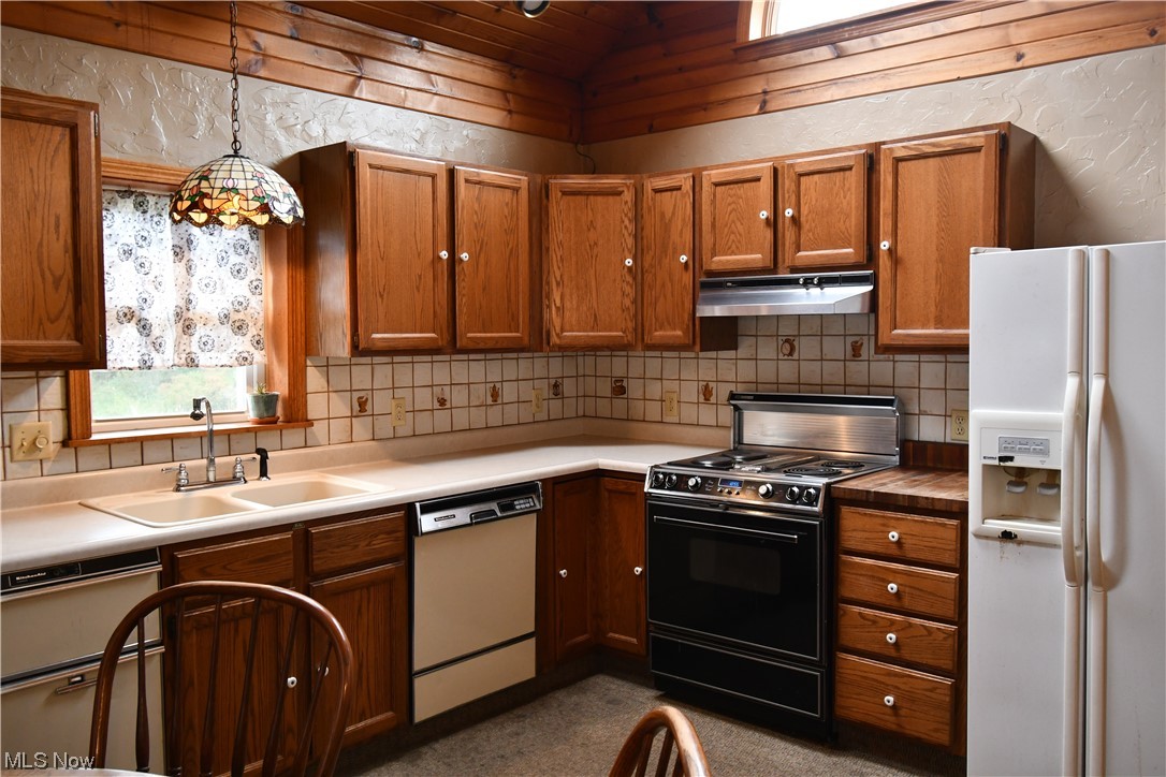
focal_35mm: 30
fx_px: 972
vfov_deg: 43.6
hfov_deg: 61.9
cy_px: 388
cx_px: 583
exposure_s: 1/30
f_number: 5.6
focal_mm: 20
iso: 1000
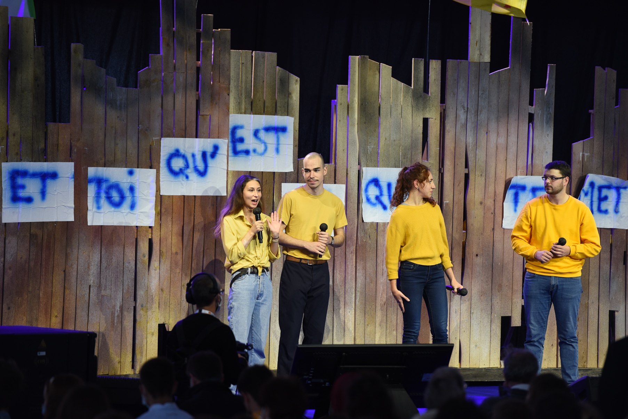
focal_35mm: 200
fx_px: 3490
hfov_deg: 10.3
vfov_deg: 6.9
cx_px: 314
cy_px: 210
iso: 800
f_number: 3.5
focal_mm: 200
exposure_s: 1/200
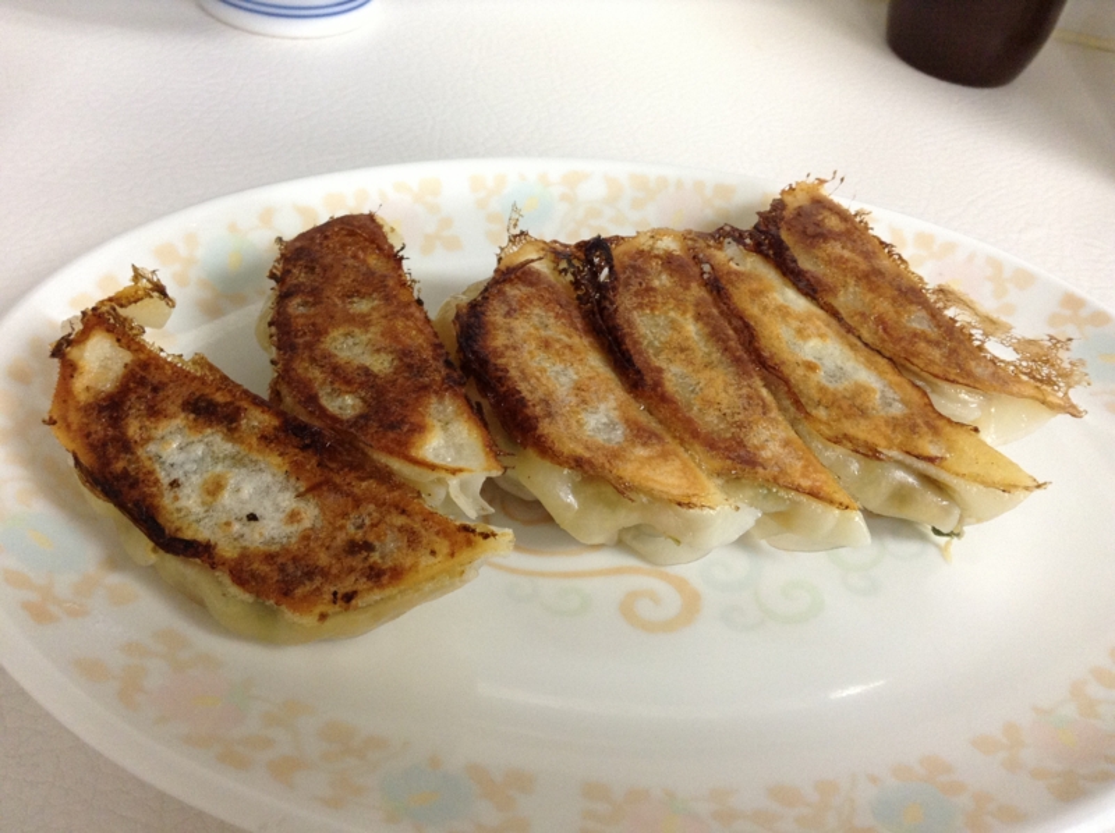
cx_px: 558
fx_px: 1062
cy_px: 416
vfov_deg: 42.9
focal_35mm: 33
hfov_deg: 55.4
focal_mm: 3.3
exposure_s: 1/24
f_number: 2.4
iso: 100
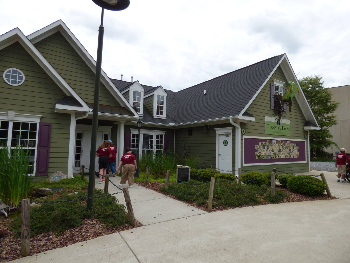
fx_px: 202
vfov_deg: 66.0
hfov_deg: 81.7
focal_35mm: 20
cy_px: 132
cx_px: 175
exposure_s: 1/2000
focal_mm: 3.58
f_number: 2.8
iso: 100
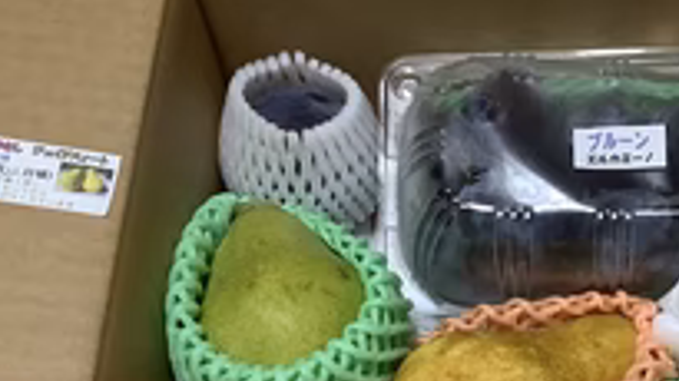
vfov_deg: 17.3
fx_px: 1188
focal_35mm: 66
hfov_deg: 31.1
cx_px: 540
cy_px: 470
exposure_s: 1/50
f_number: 2.4
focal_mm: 3.3
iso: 160
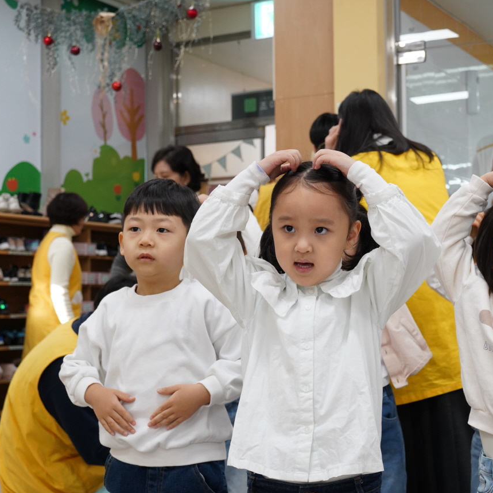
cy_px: 248
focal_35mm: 63
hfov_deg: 27.2
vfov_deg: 27.3
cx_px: 319
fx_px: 1015
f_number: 7.1
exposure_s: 1/80
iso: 2500
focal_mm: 49
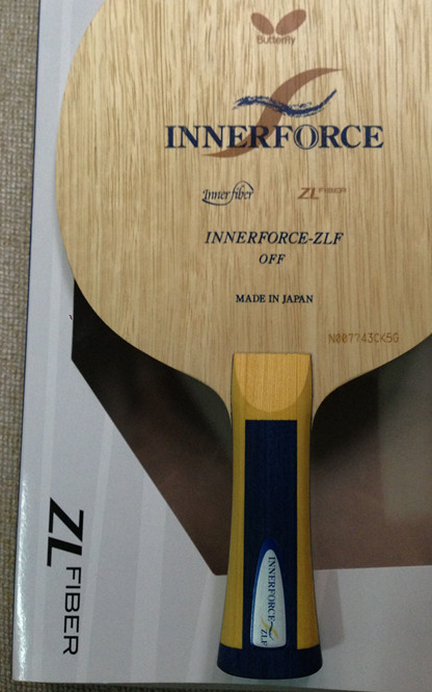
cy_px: 294
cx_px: 271
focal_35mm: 42
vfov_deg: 47.0
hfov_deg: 30.4
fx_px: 792
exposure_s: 1/20
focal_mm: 4.13
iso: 200
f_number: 2.4
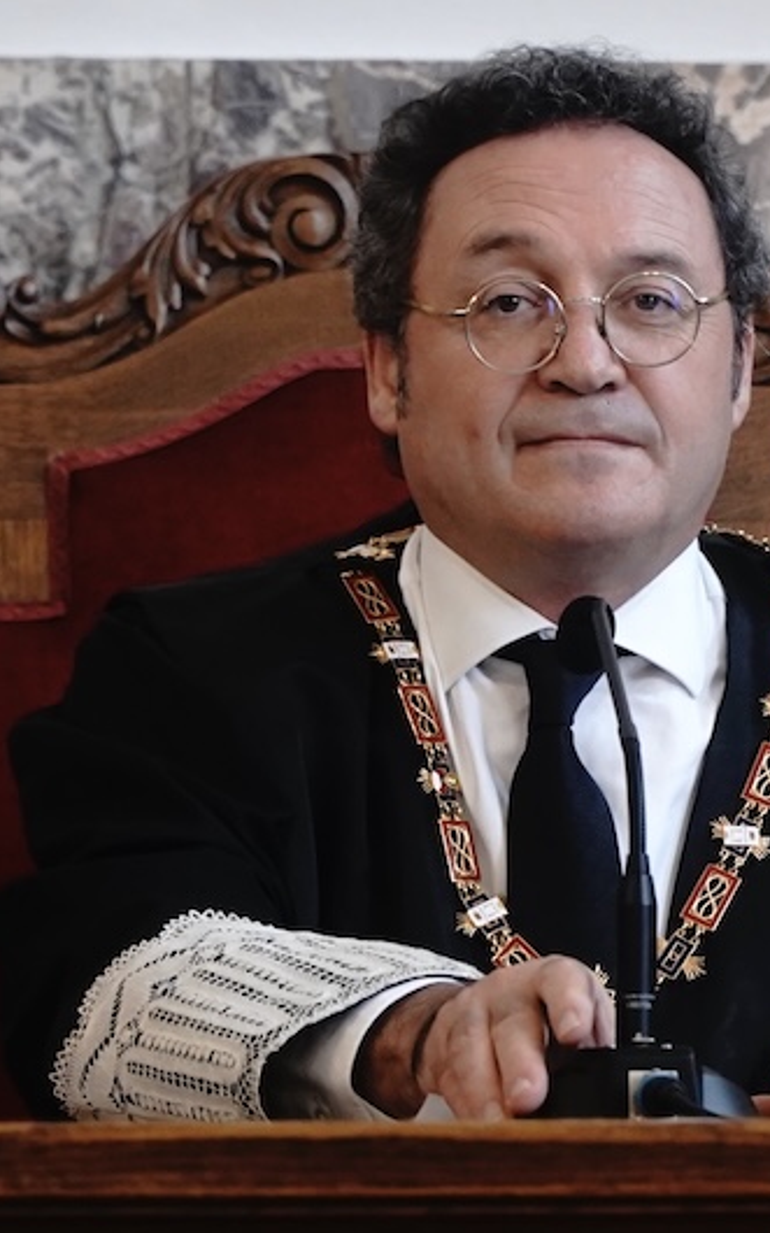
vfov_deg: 9.4
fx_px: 7492
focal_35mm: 223
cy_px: 618
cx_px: 614
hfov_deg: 5.9
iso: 2000
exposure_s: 1/100
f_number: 4
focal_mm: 97
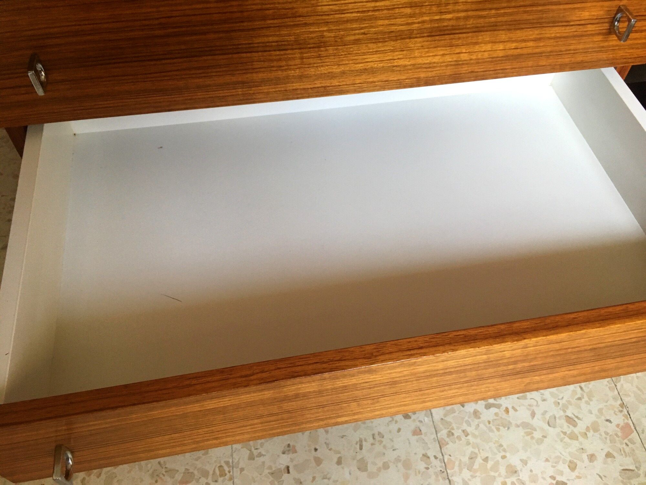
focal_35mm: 29
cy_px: 242
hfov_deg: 61.7
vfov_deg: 48.2
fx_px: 541
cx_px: 323
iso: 160
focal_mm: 4.15
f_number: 2.2
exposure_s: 1/33
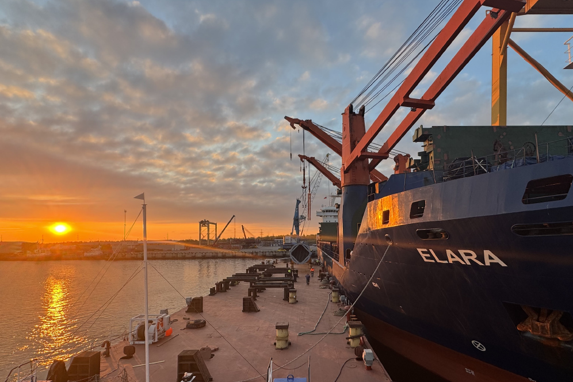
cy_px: 222
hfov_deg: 86.7
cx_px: 313
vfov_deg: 64.2
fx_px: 302
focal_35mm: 19
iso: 40
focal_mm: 2.22
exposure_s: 1/212
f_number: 2.2
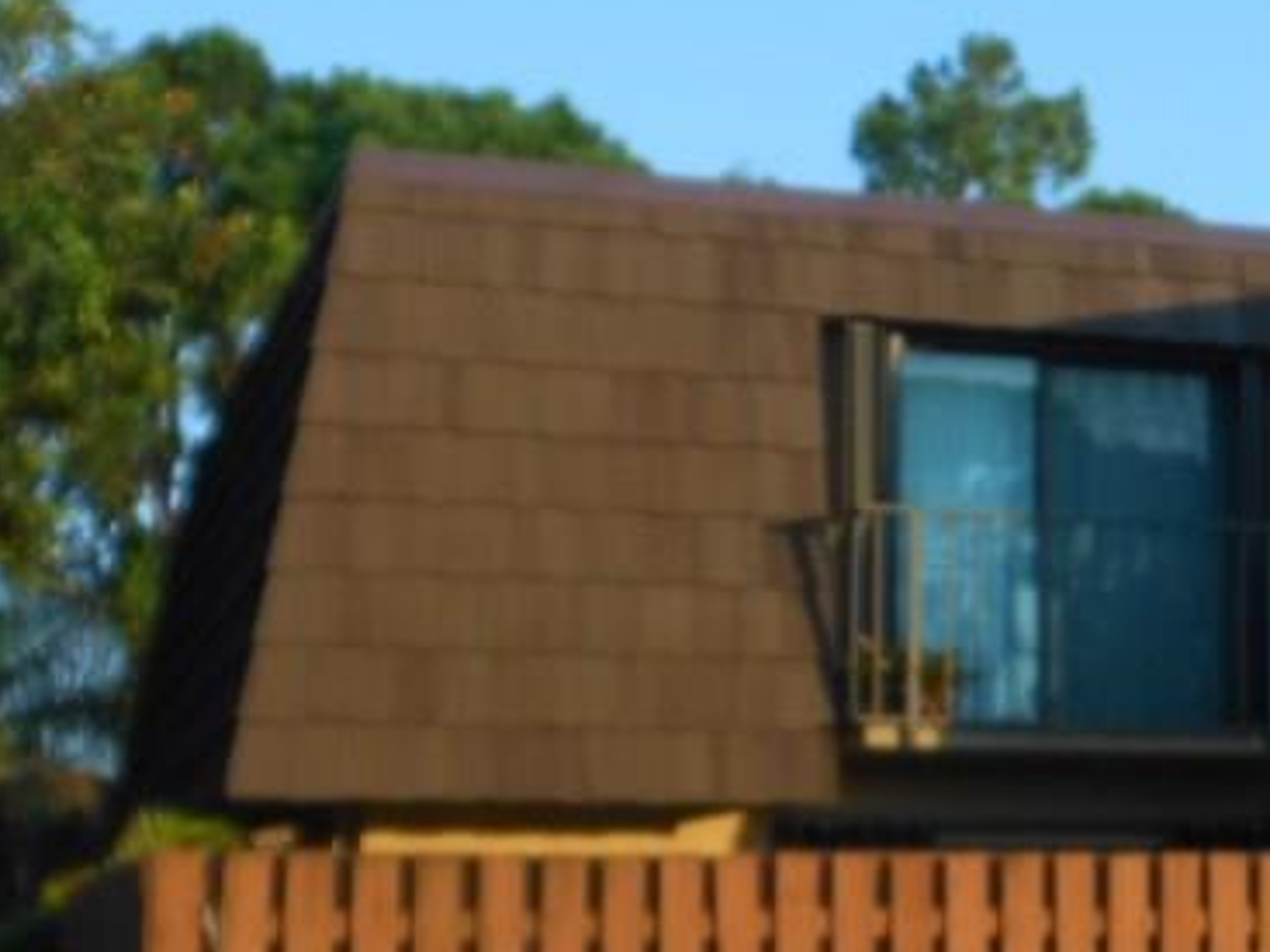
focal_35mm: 92
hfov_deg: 20.4
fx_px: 3374
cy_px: 398
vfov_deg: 16.0
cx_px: 1357
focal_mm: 6
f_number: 3.5
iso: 80
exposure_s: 1/320
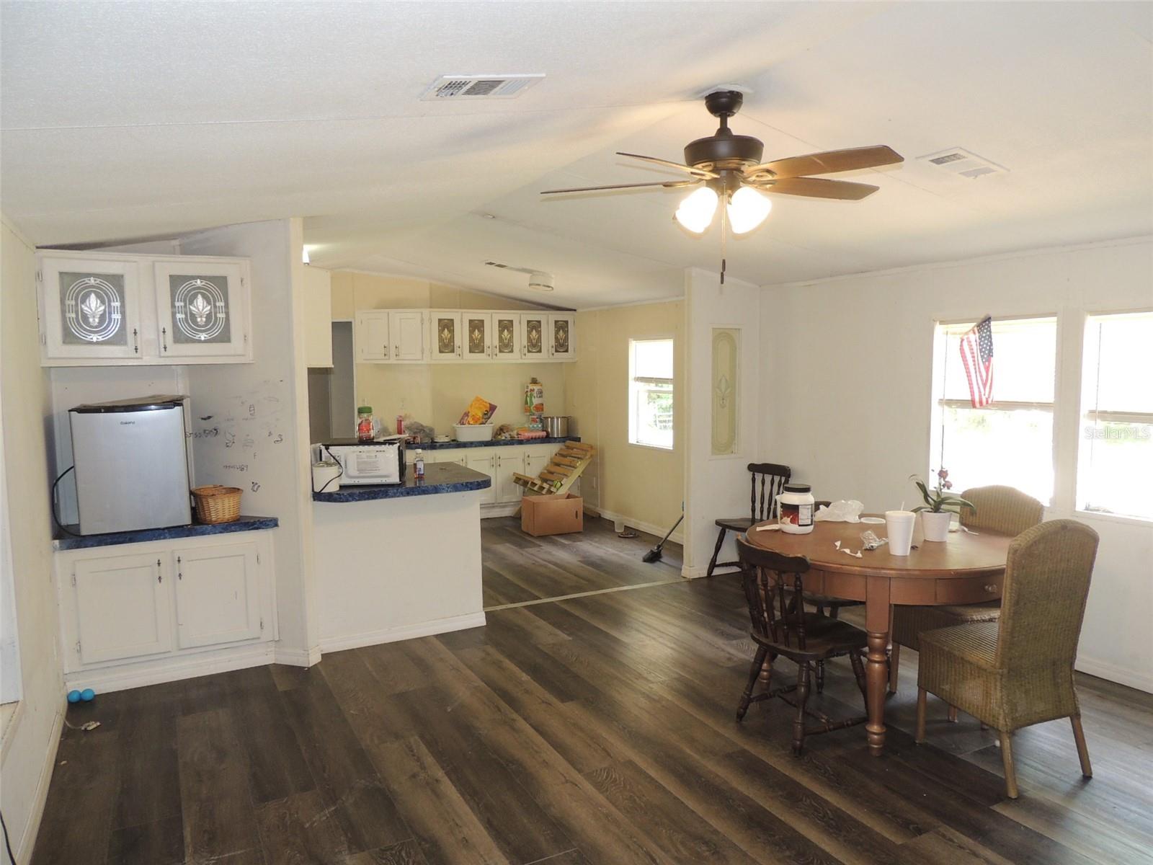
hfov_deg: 71.6
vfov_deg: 56.8
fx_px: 799
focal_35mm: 24
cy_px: 432
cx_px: 576
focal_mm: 4.3
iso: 220
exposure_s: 1/40
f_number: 3
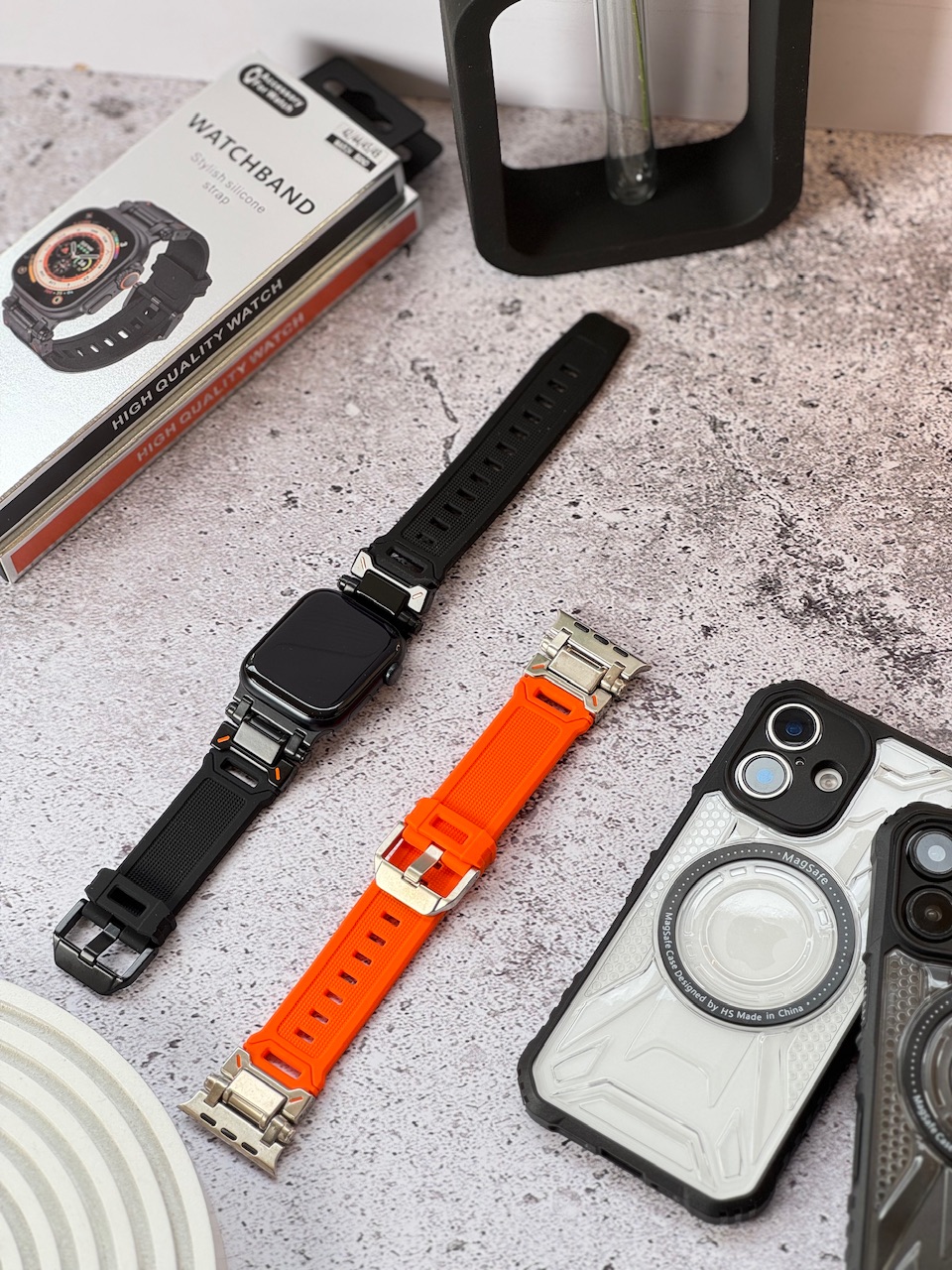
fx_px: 2824
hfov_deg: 19.1
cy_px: 635
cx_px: 476
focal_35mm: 77
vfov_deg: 25.3
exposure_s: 1/108
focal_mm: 9
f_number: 2.8
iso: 25
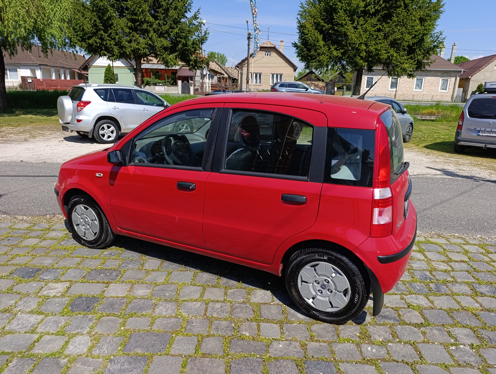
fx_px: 330
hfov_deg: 73.8
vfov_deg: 59.0
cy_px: 187
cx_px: 248
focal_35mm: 23
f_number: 1.6
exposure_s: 1/900
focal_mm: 6.14
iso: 50
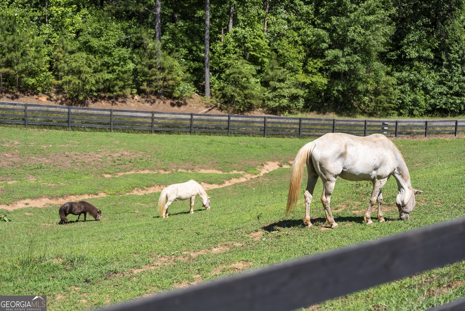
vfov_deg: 22.4
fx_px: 786
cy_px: 156
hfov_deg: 33.0
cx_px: 232
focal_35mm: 61
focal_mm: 60.8
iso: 200
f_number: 2.8
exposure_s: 1/6400
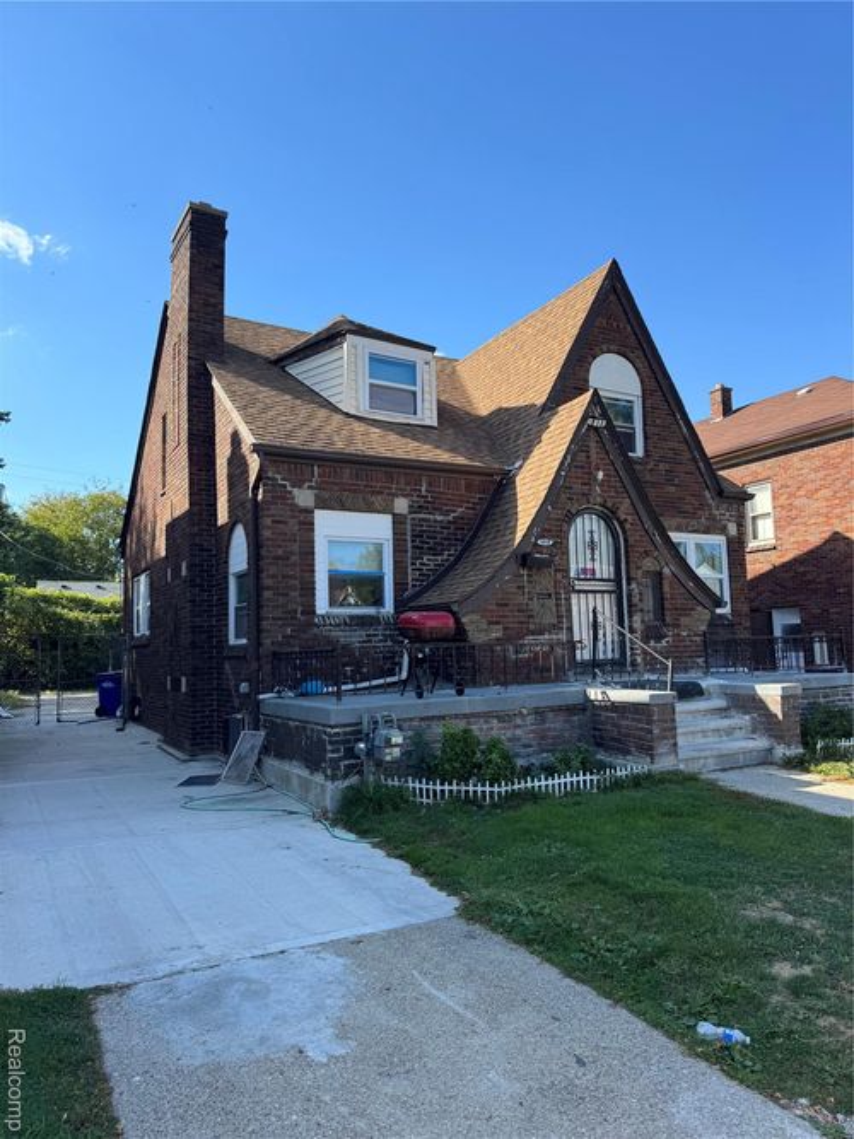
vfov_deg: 71.6
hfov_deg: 56.8
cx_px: 427
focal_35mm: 24
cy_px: 570
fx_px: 790
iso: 80
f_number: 1.78
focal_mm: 6.76
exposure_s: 1/1767
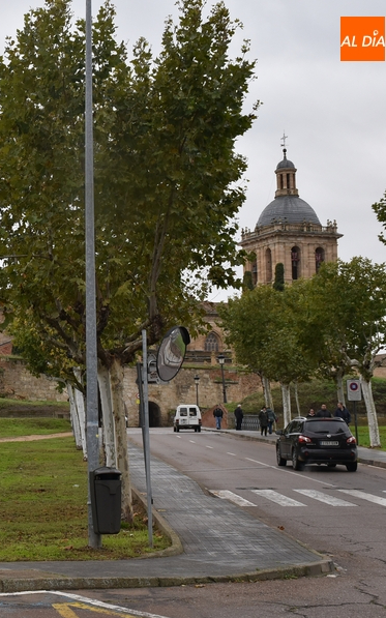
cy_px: 307
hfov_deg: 15.6
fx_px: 1360
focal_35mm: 81
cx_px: -59
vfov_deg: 25.6
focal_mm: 35
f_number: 8
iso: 400
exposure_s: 1/250
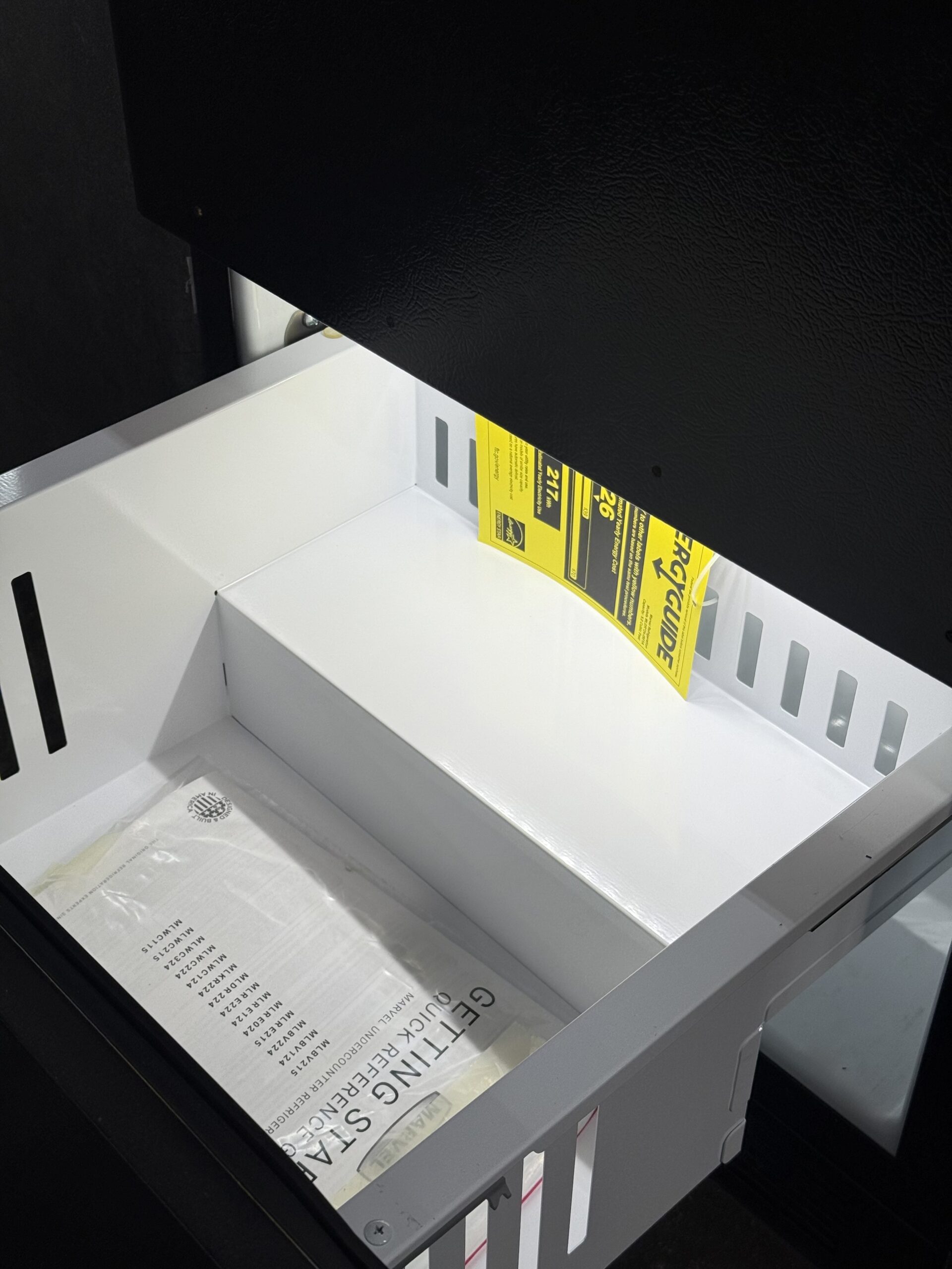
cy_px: 634
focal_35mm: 48
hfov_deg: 30.3
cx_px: 476
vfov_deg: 39.7
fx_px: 1760
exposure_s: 1/248
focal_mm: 6.76
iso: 64
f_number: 1.78
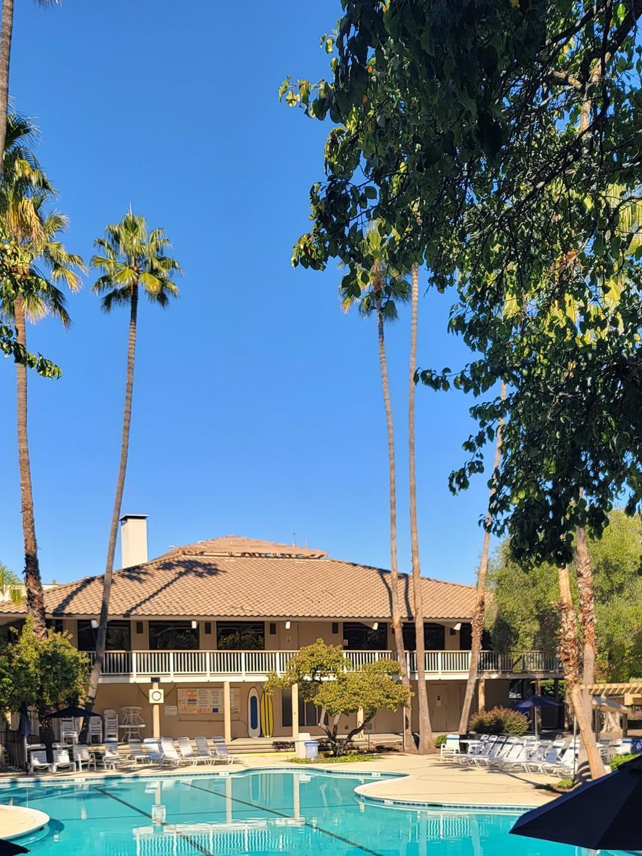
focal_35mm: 45
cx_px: 306
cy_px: 707
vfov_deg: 40.1
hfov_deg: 32.2
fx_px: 1113
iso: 20
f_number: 1.8
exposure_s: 1/641
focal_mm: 7
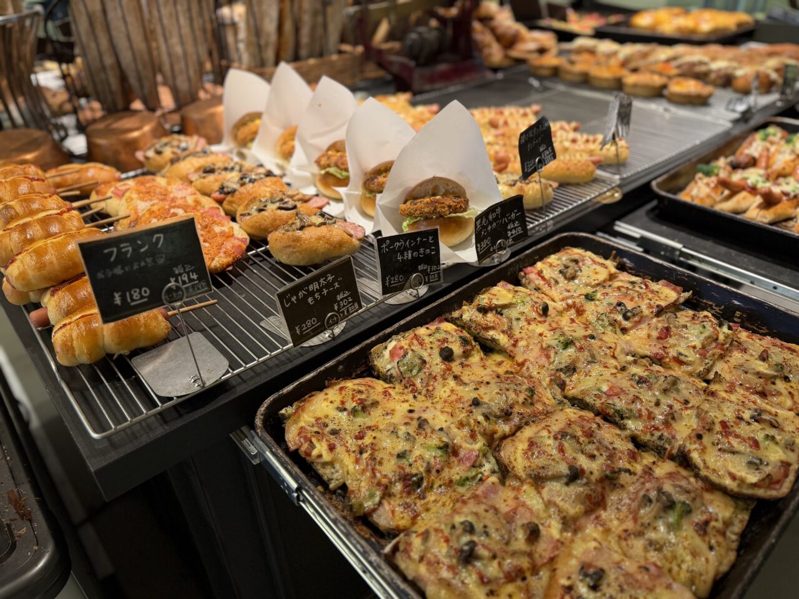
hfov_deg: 71.6
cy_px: 300
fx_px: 554
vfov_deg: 56.8
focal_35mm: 24
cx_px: 400
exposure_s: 1/60
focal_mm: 6.76
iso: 160
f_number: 1.78
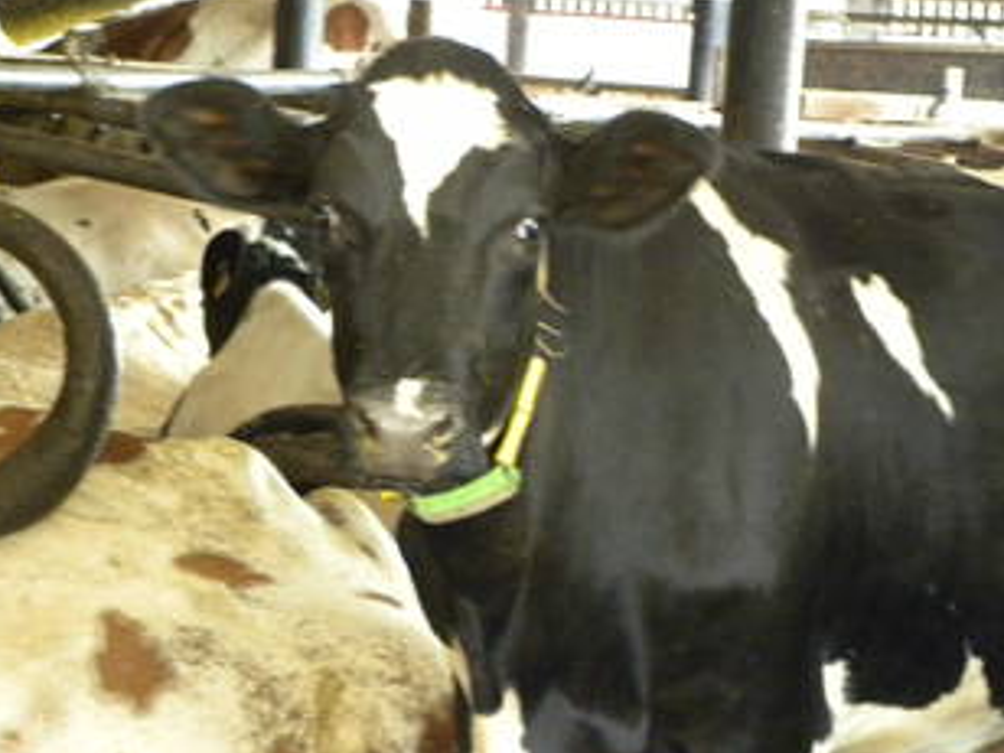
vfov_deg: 9.8
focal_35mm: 152
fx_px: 4409
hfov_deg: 13.0
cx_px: 564
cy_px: 447
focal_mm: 20.8
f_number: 4
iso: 561
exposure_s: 1/9.5
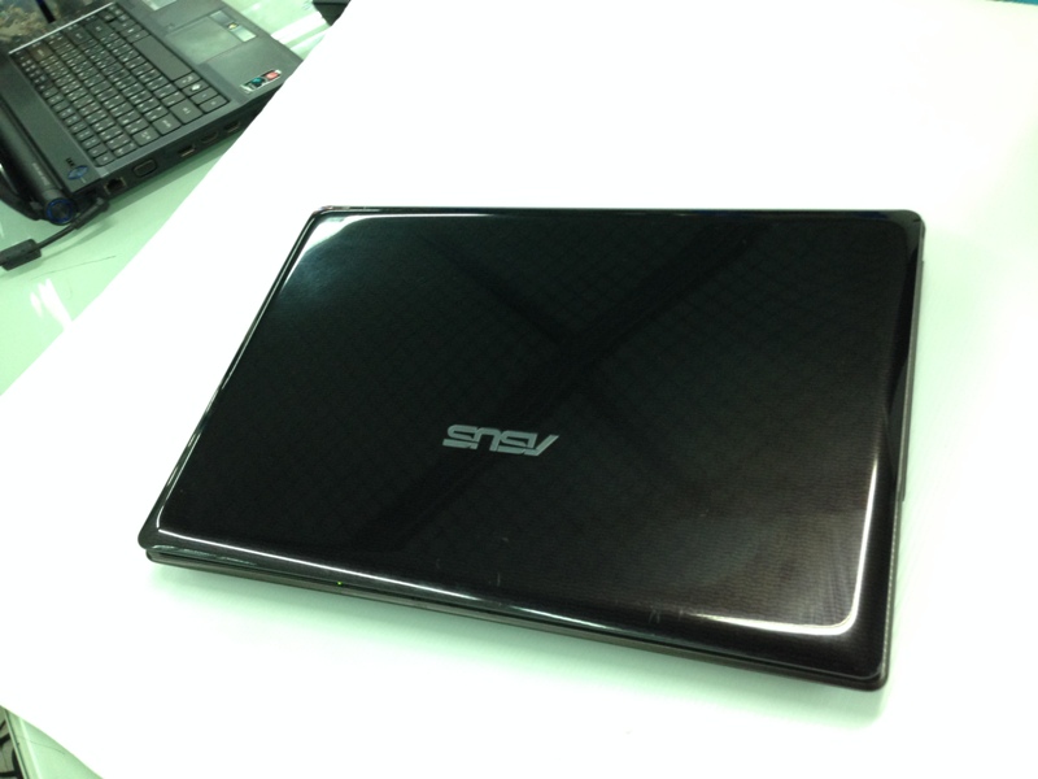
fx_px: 990
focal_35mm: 33
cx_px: 519
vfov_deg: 42.9
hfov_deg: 55.4
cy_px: 390
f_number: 2.4
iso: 125
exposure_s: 1/20
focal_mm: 4.12
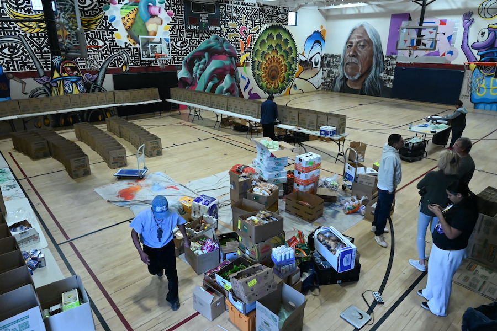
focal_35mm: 24
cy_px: 166
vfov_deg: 53.1
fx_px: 331
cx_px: 248
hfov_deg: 73.7
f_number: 10
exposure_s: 1/400
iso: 16000
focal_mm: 24
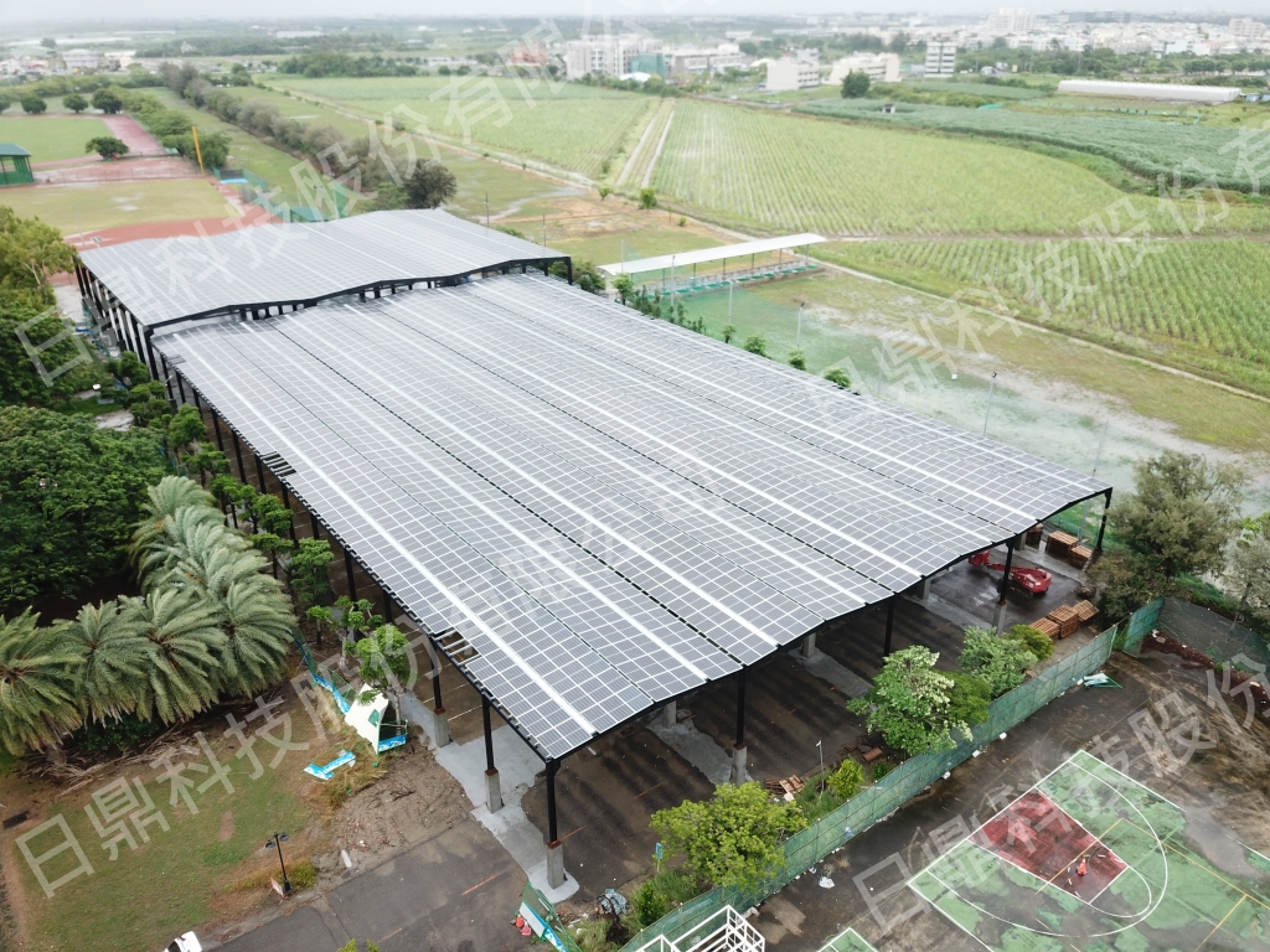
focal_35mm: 26
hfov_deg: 67.3
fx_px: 954
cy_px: 476
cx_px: 635
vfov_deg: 53.1
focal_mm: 4.73
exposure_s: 1/262
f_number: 2.2
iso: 100
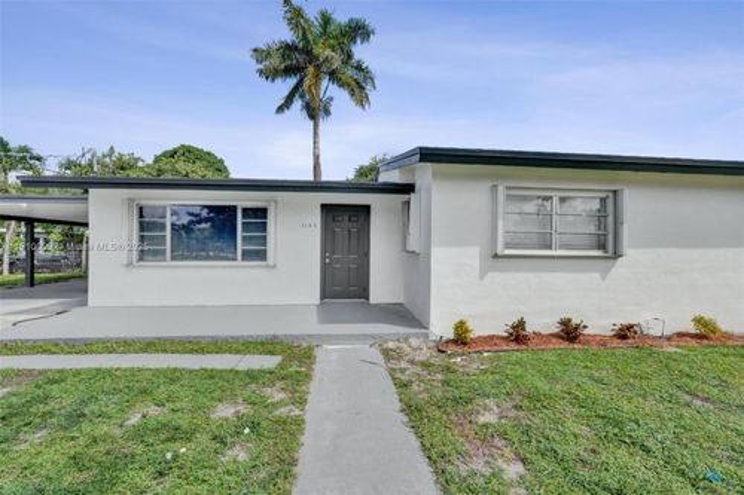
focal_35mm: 16
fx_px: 341
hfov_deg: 95.0
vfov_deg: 72.0
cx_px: 372
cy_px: 248
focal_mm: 16.5
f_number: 22
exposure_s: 1/160
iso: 800
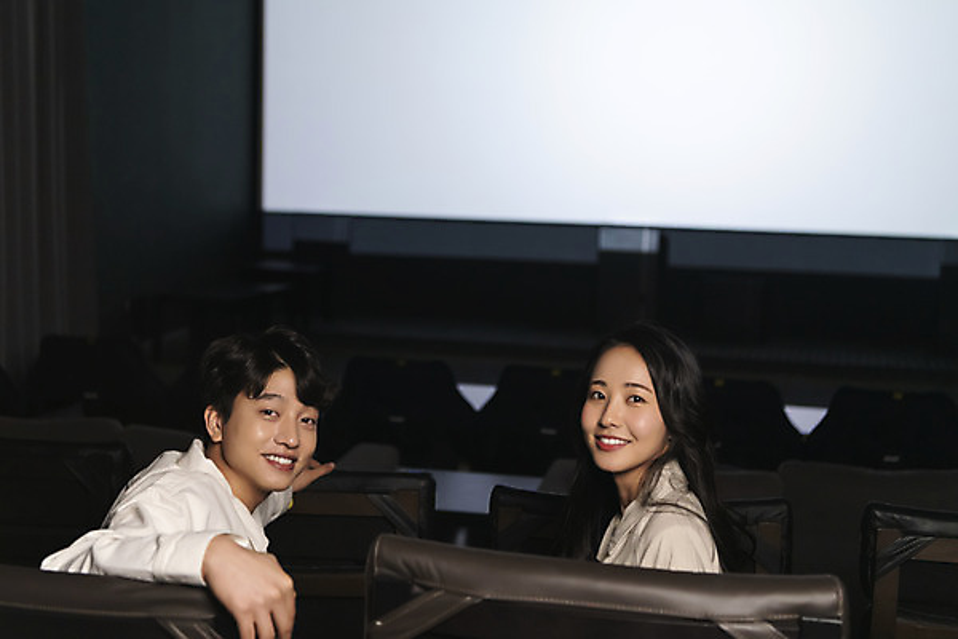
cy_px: 320
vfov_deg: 27.0
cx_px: 479
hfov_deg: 39.6
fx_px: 1330
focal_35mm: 50
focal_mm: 50
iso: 1600
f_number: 2.8
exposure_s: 1/50
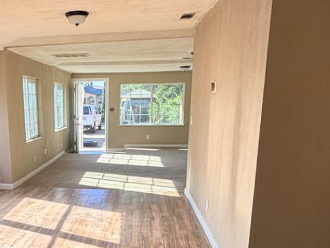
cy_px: 179
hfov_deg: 44.5
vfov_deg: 35.3
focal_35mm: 40
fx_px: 381
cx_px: 65
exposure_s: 1/155
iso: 40
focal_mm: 2.22
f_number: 2.2
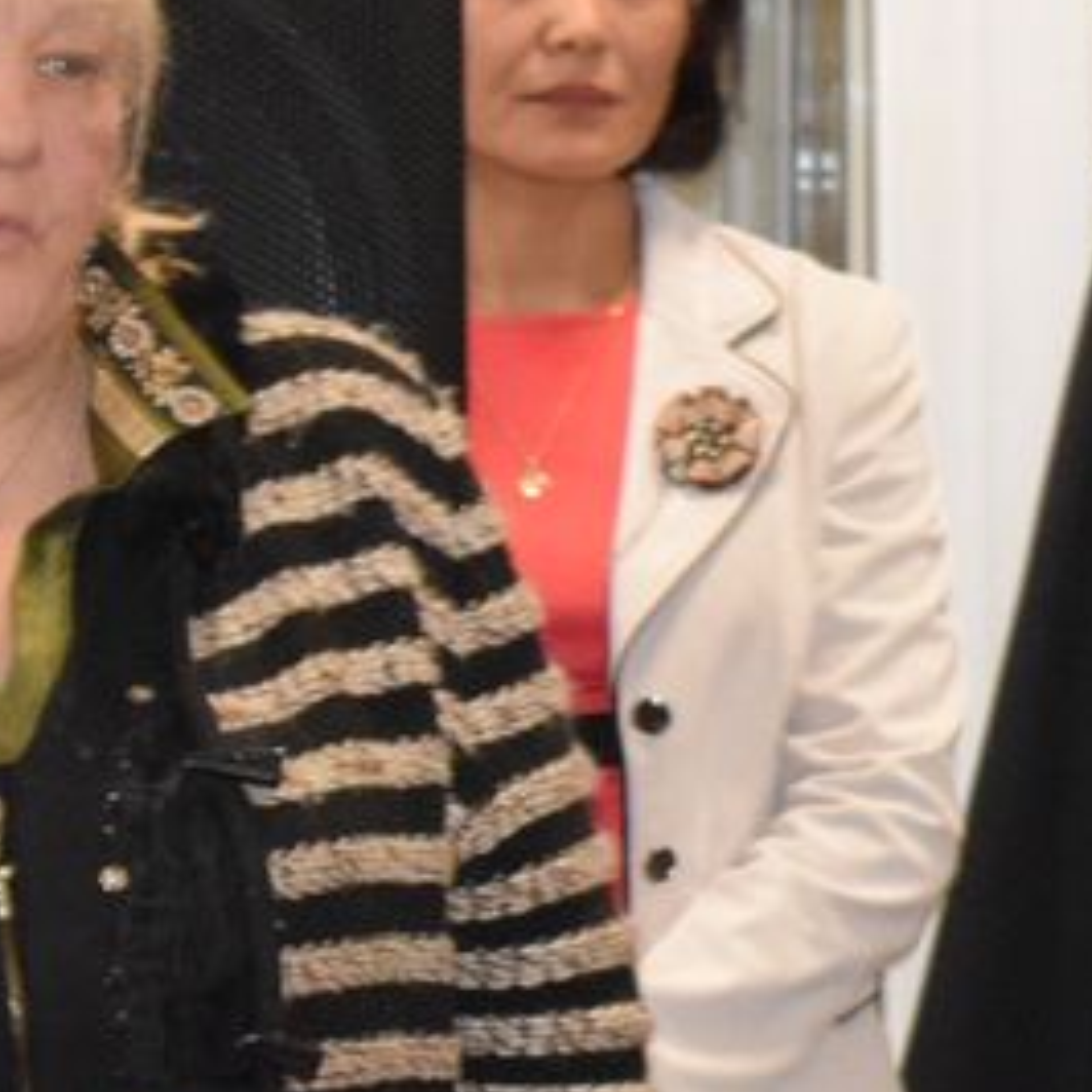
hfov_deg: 5.1
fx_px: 12029
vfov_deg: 5.2
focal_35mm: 337
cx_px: 2036
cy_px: 528
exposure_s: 1/60
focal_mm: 55
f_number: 5.6
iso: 3200
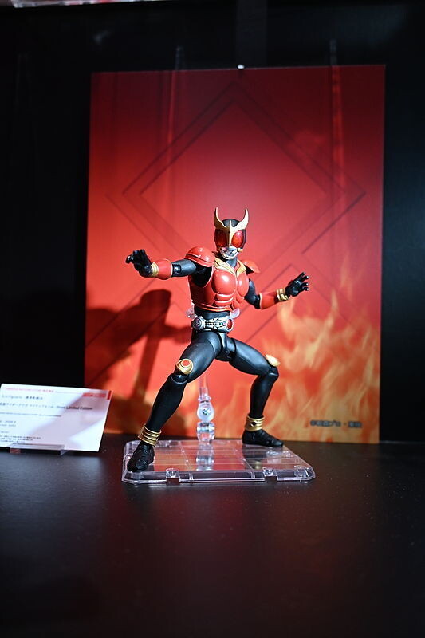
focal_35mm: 30
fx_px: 531
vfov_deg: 61.9
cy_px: 319
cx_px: 212
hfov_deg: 43.6
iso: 900
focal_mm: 20
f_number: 3.8
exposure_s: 1/125
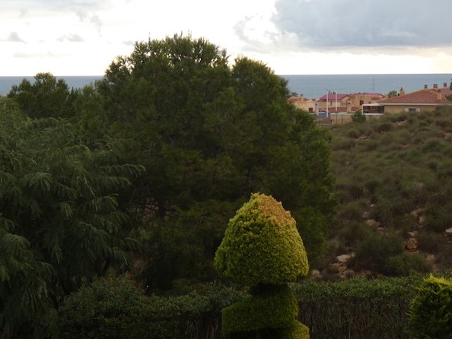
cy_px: 114
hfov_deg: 23.5
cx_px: 240
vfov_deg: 17.7
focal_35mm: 83
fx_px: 1084
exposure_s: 1/60
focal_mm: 10.4
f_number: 4.1
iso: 80
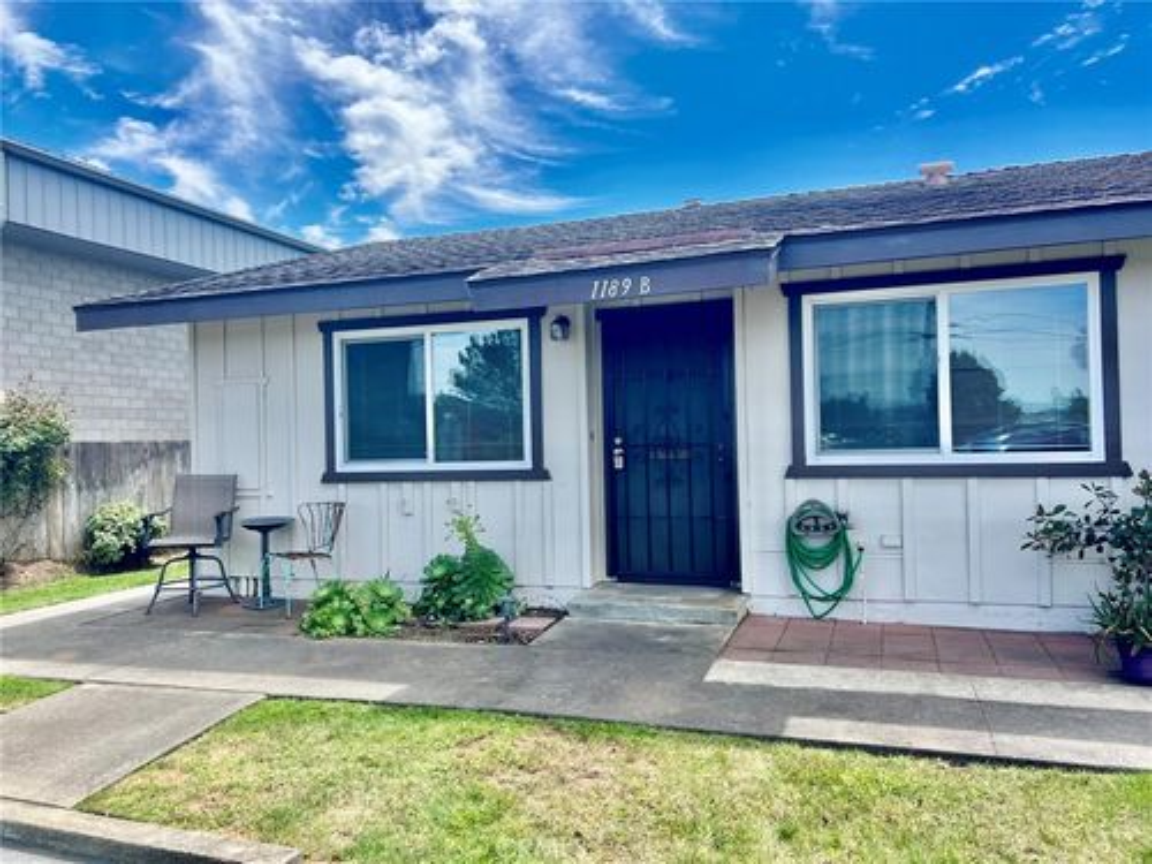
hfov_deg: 67.3
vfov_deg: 53.1
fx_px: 865
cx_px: 576
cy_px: 432
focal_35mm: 26
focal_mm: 5.7
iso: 50
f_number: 1.5
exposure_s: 1/2045
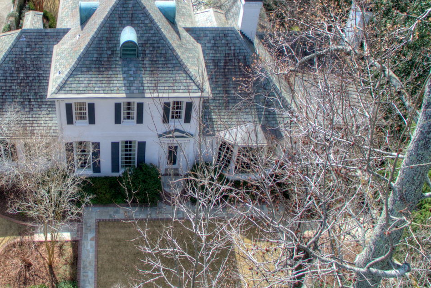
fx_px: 455
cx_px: 124
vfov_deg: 34.5
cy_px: 82
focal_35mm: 38
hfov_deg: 49.2
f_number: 2.8
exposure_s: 1/100
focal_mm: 3.6
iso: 107
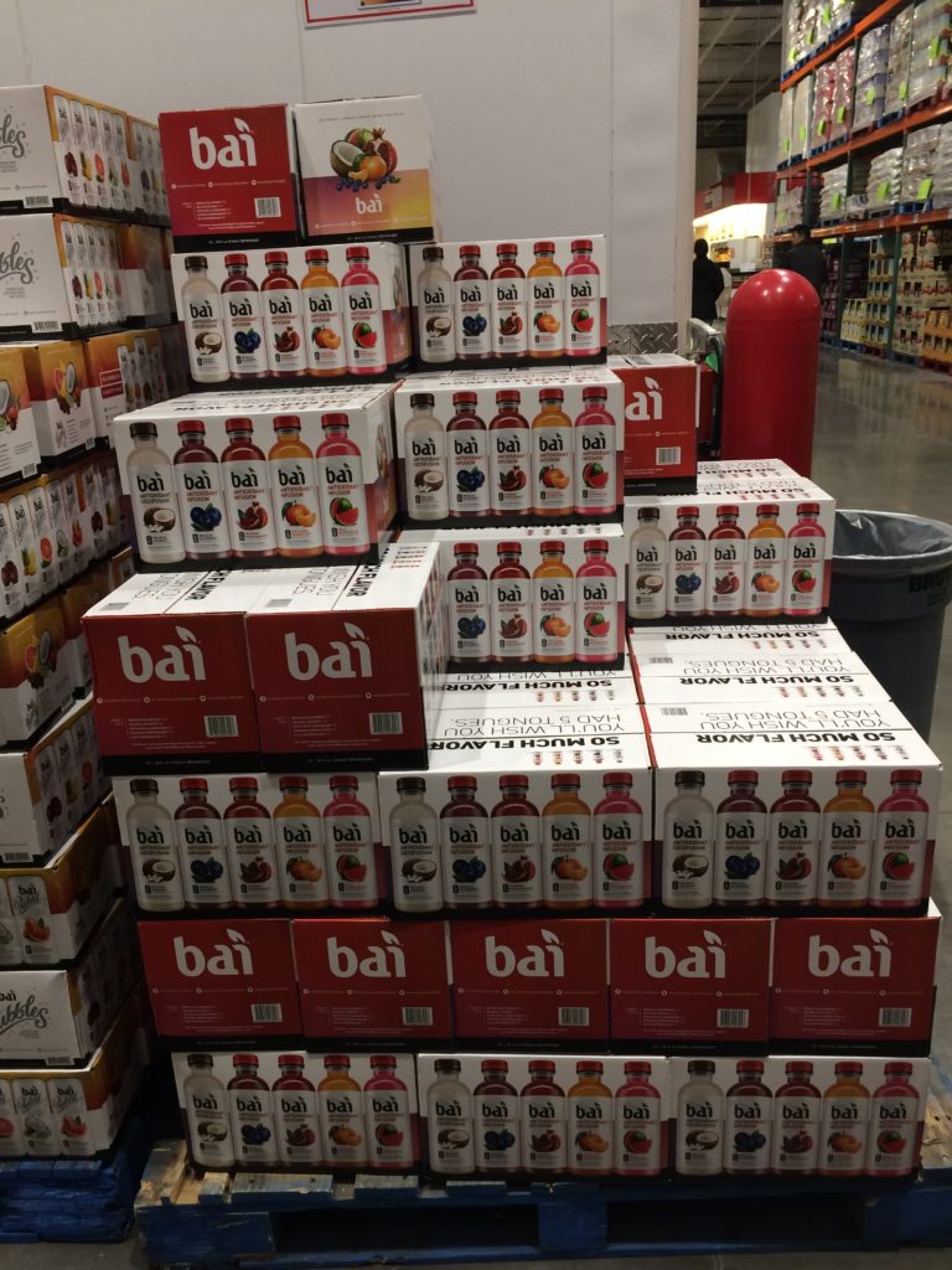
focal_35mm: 29
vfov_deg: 61.7
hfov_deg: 48.2
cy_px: 635
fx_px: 1063
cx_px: 476
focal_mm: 4.15
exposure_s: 1/30
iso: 64
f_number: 2.2
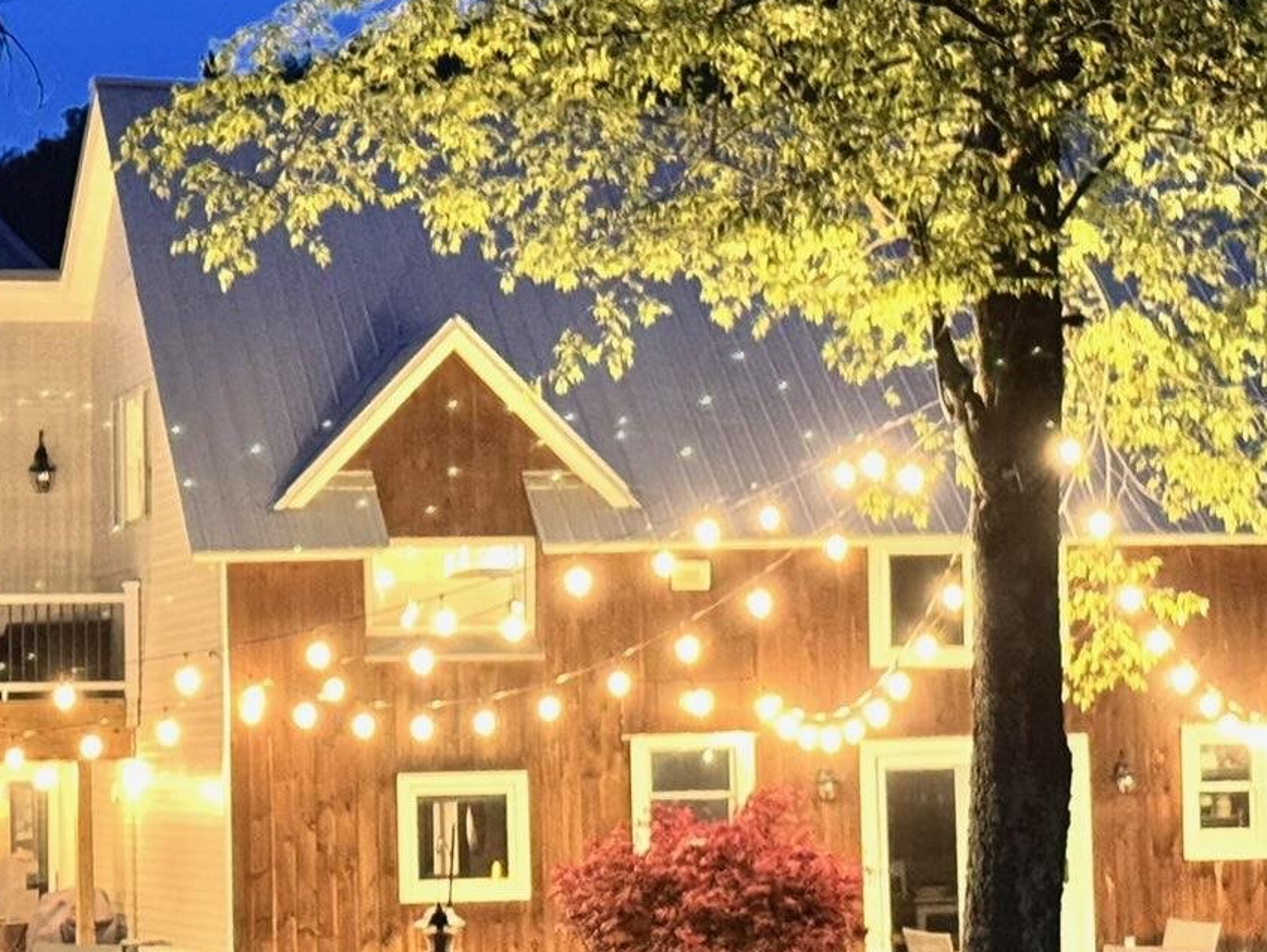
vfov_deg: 12.8
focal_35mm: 116
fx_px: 4248
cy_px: 578
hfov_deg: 16.9
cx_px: 434
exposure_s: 1/15
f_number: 1.78
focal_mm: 6.76
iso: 800
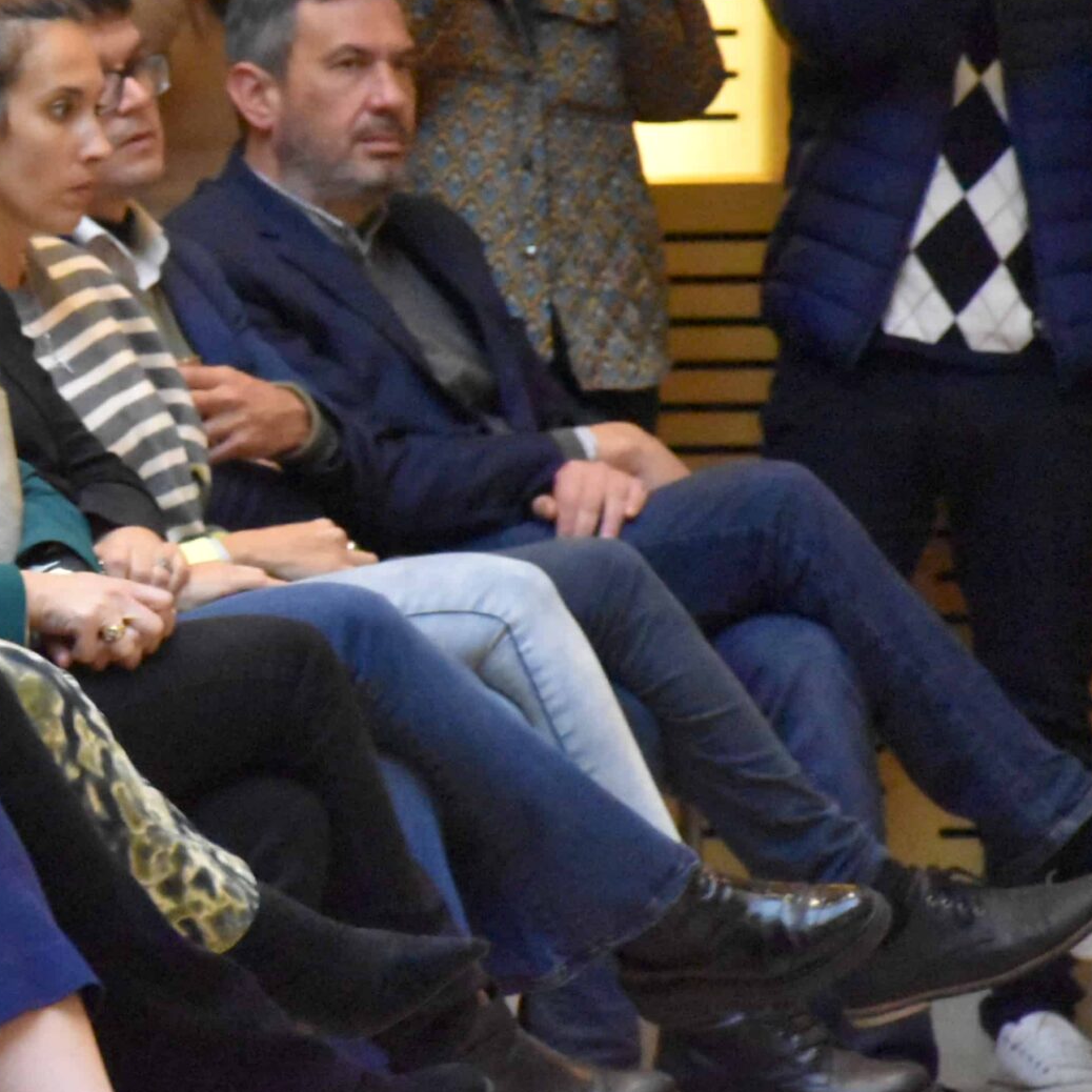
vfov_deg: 5.3
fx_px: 11780
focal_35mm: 330
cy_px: 279
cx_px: -218
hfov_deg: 5.3
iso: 12800
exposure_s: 1/160
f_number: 5.6
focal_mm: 105
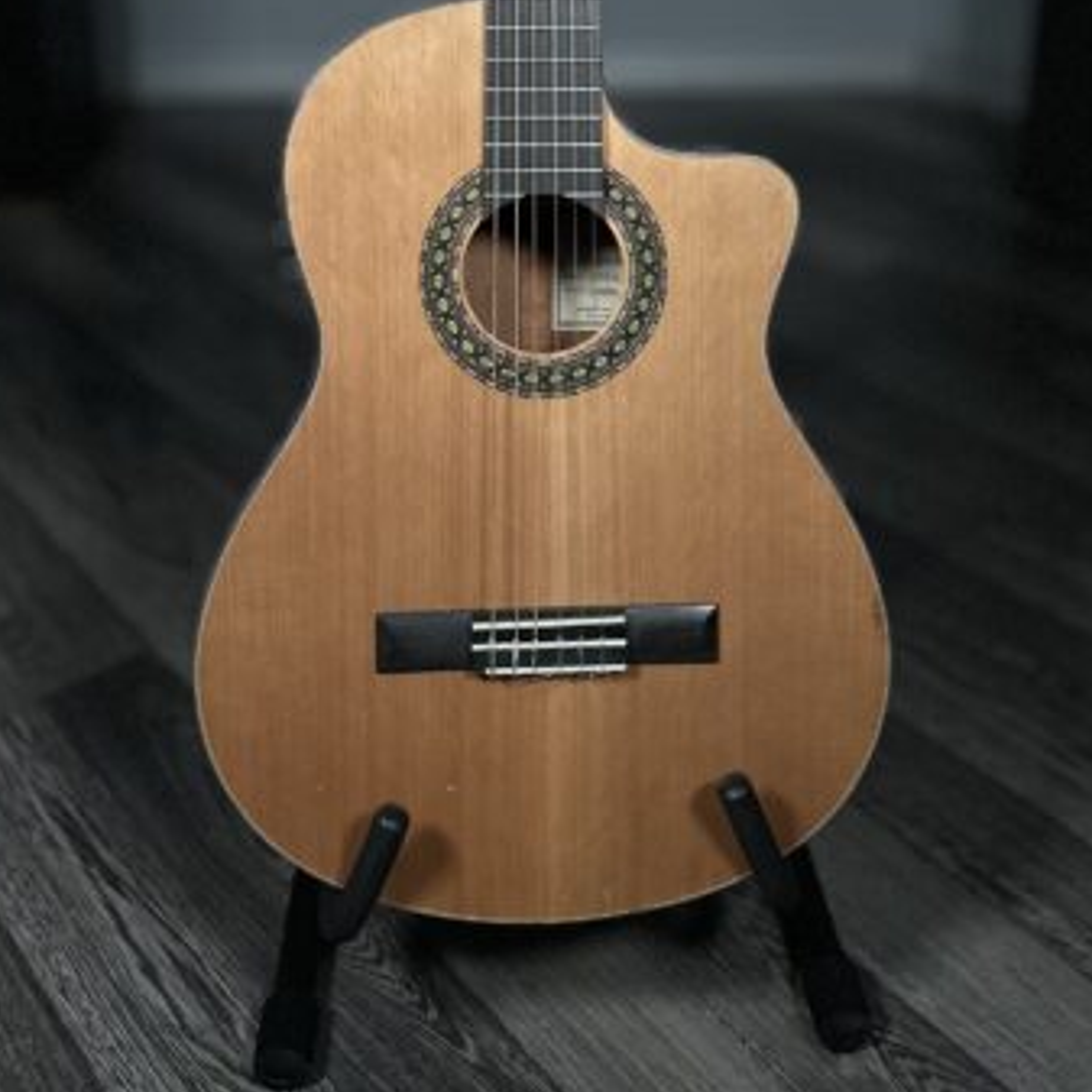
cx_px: 557
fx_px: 1499
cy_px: 57
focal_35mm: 42
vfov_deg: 36.8
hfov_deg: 40.0
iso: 1000
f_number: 1.78
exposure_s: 1/40
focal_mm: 6.86
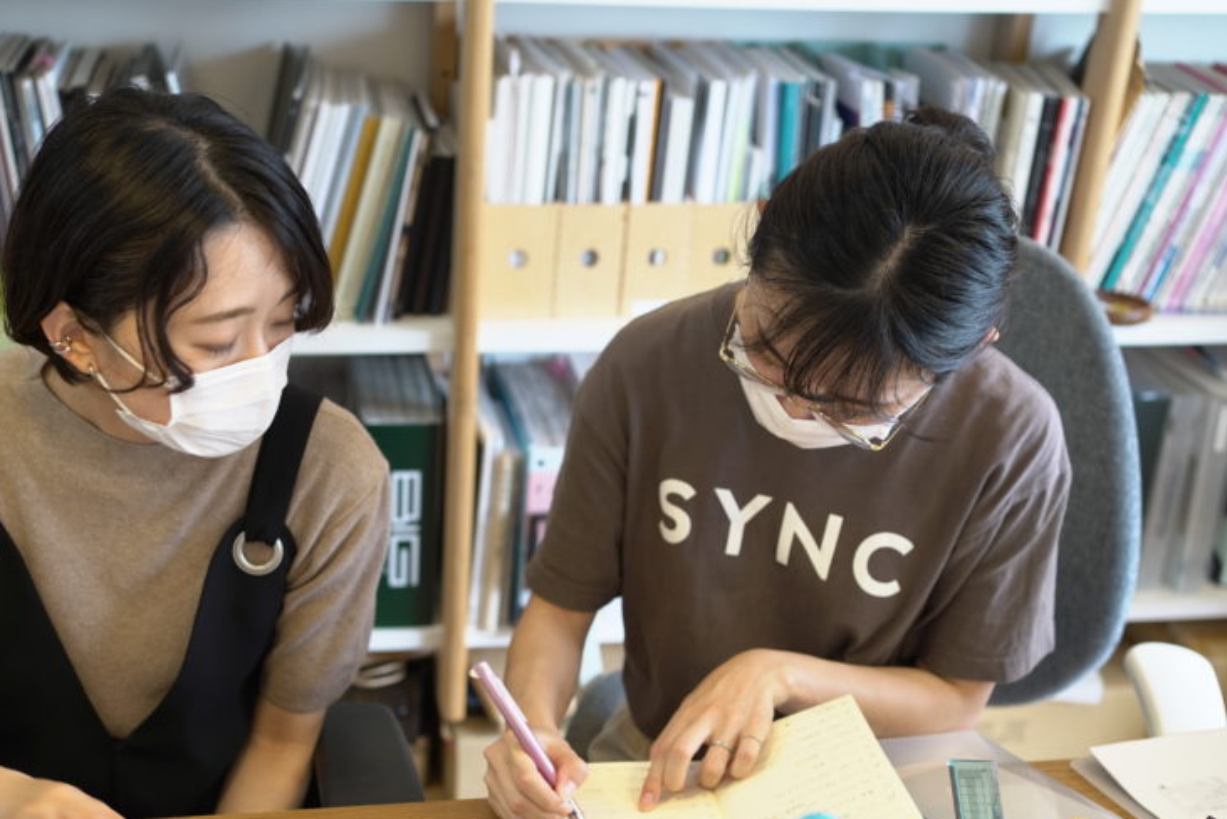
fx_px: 1671
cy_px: 570
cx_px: 504
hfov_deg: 40.2
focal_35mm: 49
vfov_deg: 27.3
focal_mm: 35
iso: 250
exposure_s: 1/40
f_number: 3.2
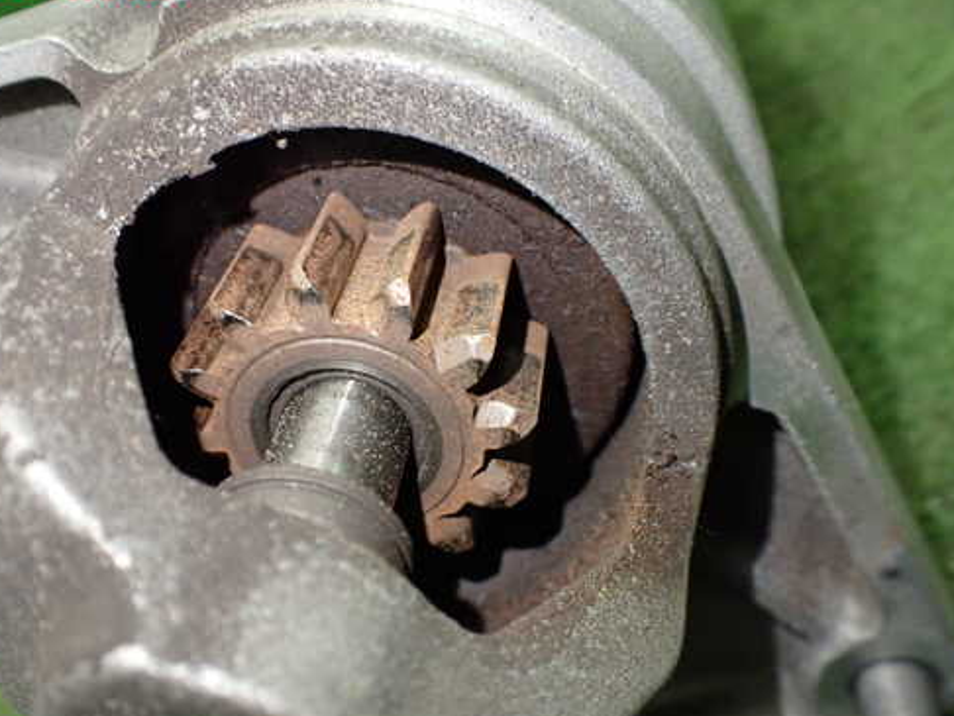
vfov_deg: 38.6
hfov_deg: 49.9
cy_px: 402
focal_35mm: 37
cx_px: 402
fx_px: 1020
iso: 640
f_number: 2.3
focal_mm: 5.4
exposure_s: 1/125
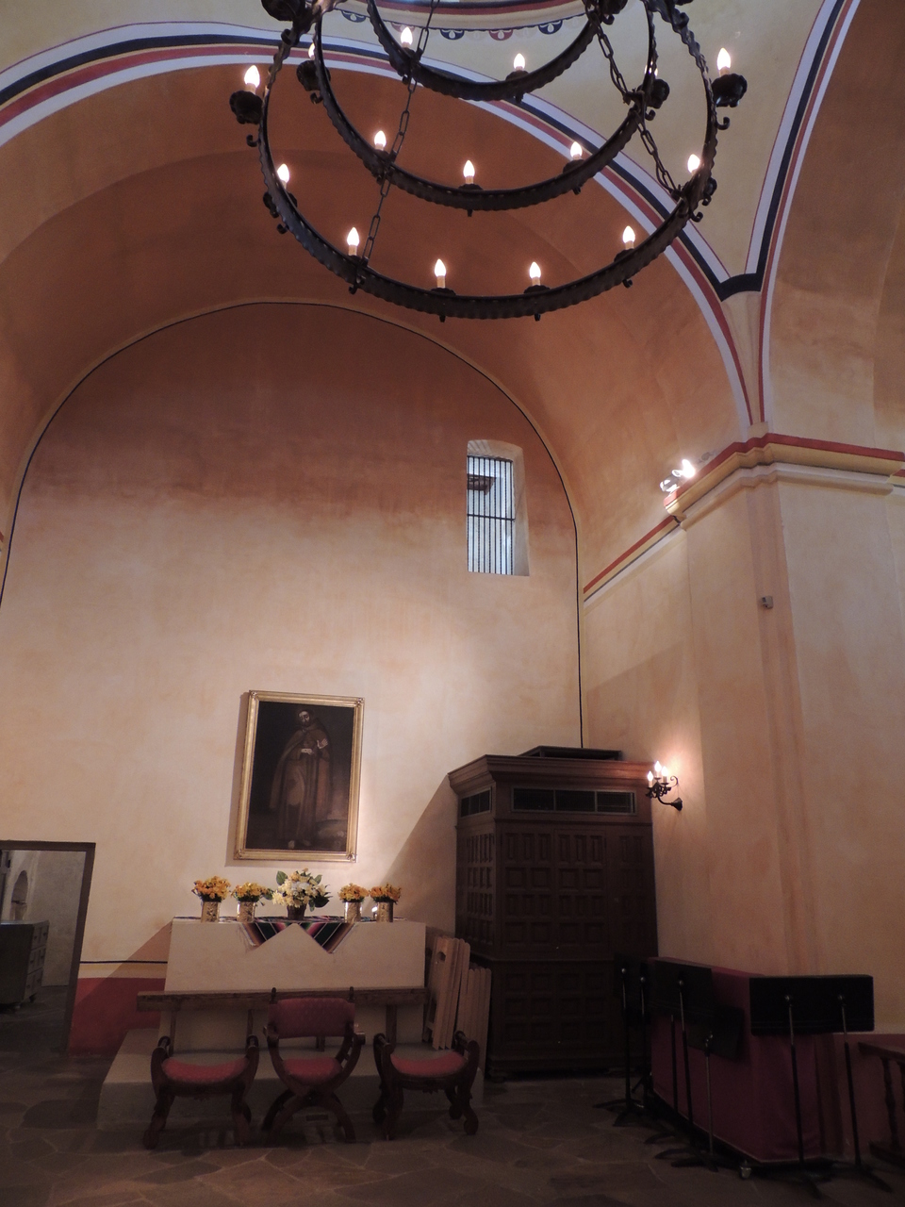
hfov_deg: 56.8
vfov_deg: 71.6
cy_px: 604
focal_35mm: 24
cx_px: 452
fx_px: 837
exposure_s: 1/8
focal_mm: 4.3
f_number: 3
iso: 400
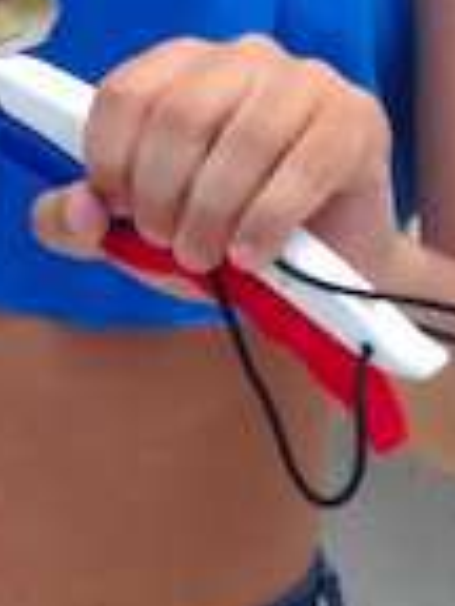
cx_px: -333
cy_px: -105
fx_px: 3856
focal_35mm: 220
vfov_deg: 8.9
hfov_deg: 6.6
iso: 50
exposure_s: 1/1043
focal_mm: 4.12
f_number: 2.4
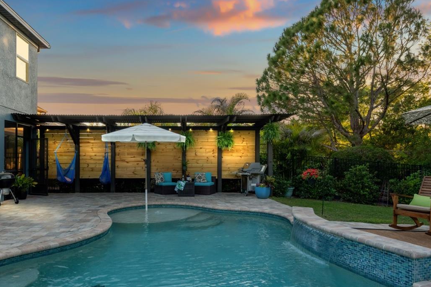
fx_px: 299
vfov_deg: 51.2
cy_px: 156
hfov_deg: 70.6
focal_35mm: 25
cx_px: 168
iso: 250
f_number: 10
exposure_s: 1/1250
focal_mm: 16
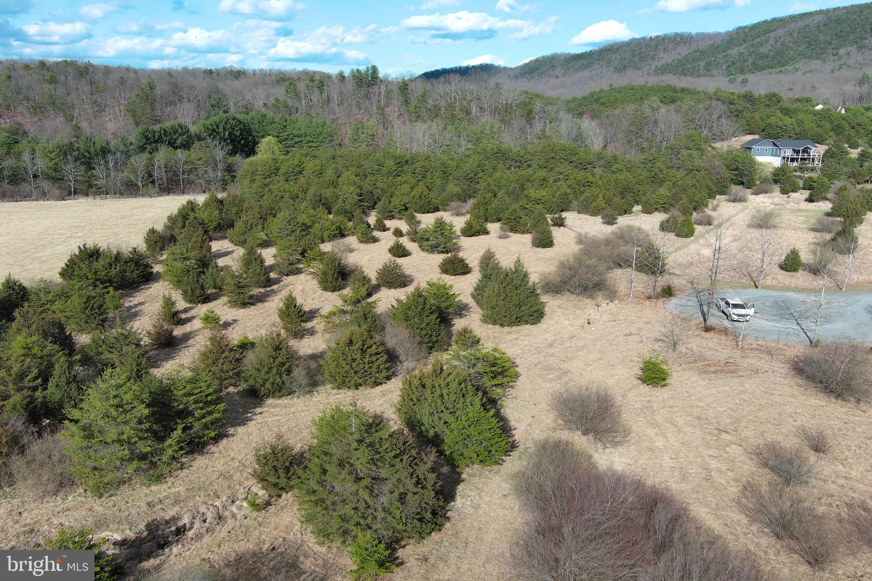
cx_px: 436
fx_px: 702
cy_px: 290
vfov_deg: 45.0
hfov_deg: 63.7
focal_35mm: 29
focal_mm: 10.57
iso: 100
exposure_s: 1/955
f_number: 2.8
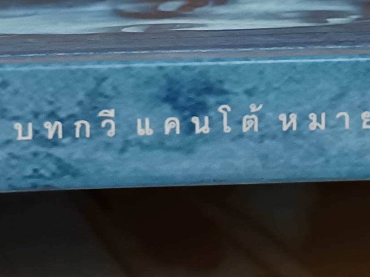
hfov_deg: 16.8
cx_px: 121
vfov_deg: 12.5
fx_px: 1250
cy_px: 19
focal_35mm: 117
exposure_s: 1/25
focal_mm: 5.31
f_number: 1.7
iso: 1140
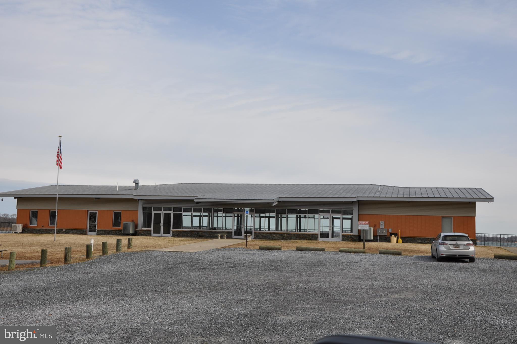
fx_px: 602
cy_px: 172
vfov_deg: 31.8
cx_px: 258
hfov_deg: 46.5
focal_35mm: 42
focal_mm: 28
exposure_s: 1/400
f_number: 10
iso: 200
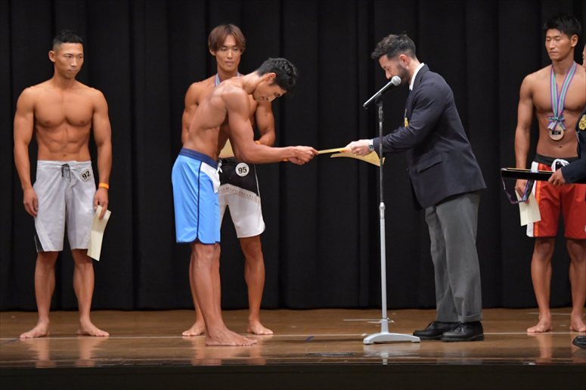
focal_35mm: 202
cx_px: 293
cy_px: 195
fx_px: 3287
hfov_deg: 10.2
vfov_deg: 6.8
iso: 6400
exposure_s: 1/400
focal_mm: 135
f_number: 5.6
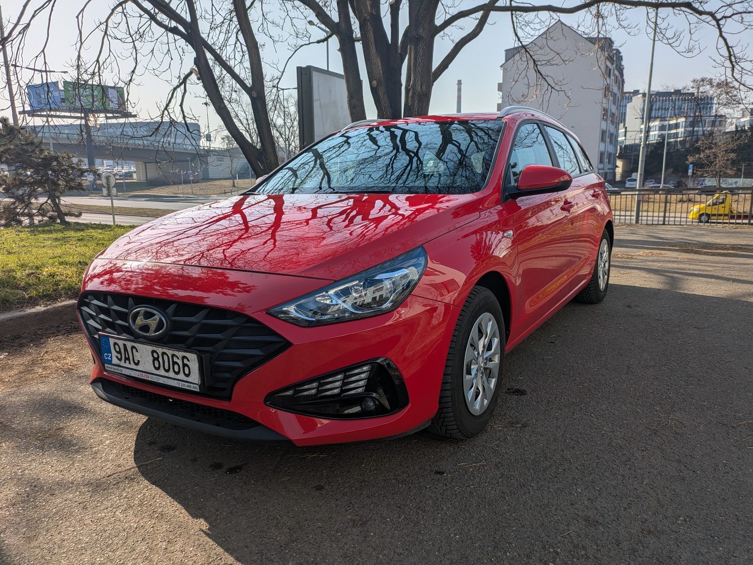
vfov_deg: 54.9
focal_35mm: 25
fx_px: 544
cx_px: 376
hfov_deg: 69.4
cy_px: 282
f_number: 1.89
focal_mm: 5.43
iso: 44
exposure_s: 1/3378
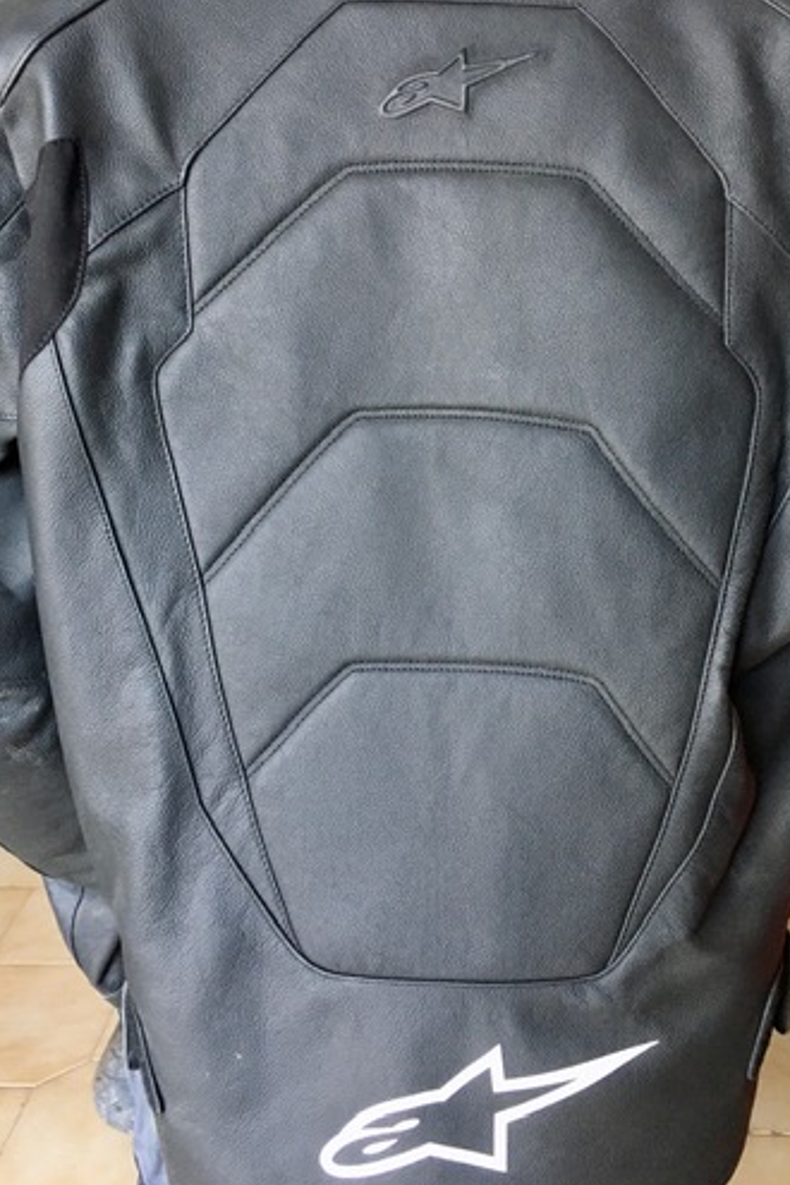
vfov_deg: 49.5
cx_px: 440
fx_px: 1284
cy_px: 529
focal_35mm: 39
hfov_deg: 34.2
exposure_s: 1/33
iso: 160
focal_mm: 4.15
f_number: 2.2
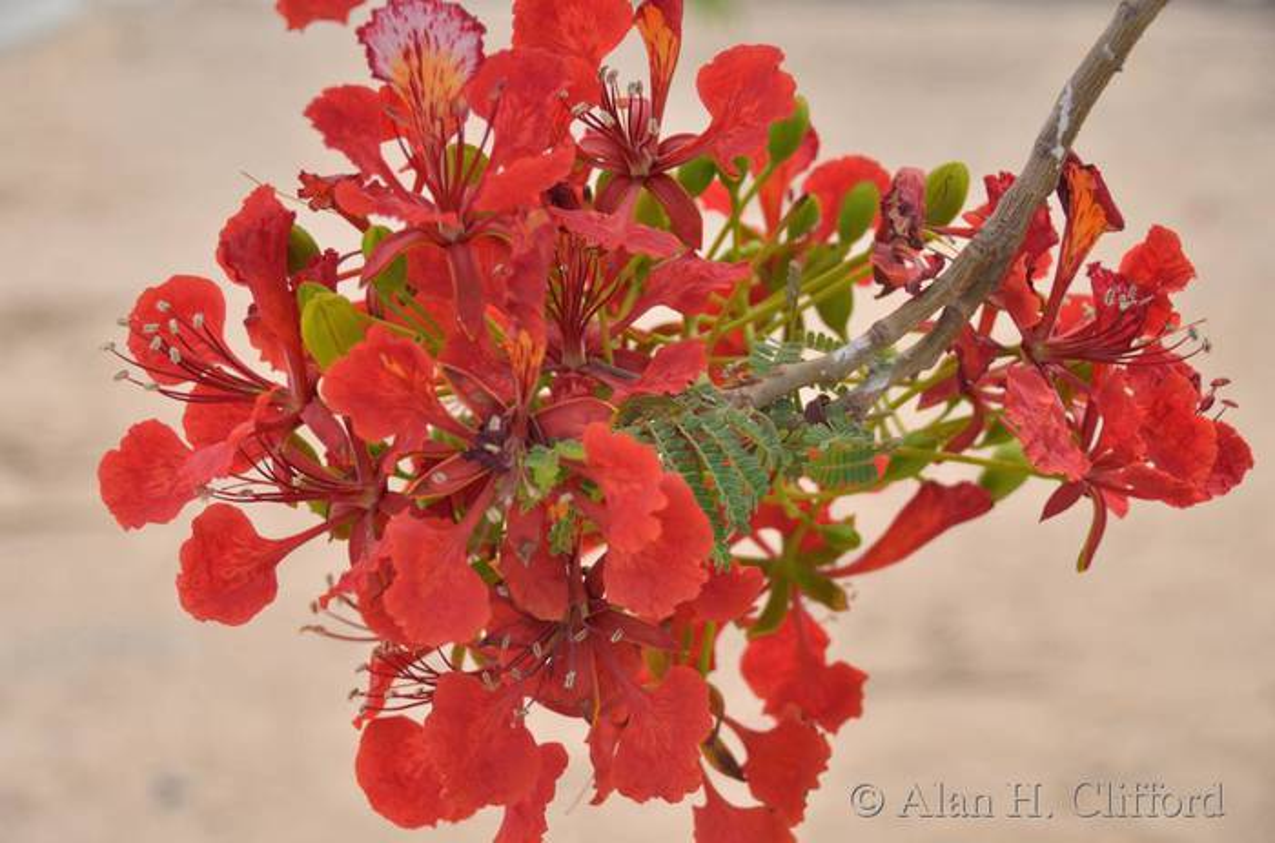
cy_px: 422
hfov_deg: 26.1
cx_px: 638
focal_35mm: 78
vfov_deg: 17.4
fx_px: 2756
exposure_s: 1/320
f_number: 5
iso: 100
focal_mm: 52
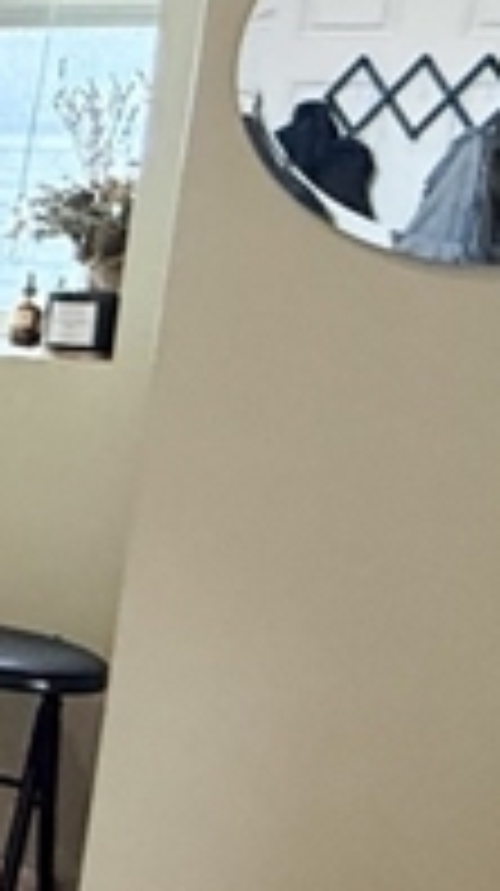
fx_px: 1867
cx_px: -1311
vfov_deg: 26.8
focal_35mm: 79
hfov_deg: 9.1
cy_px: 374
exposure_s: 1/60
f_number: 2.2
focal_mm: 2.22
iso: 250
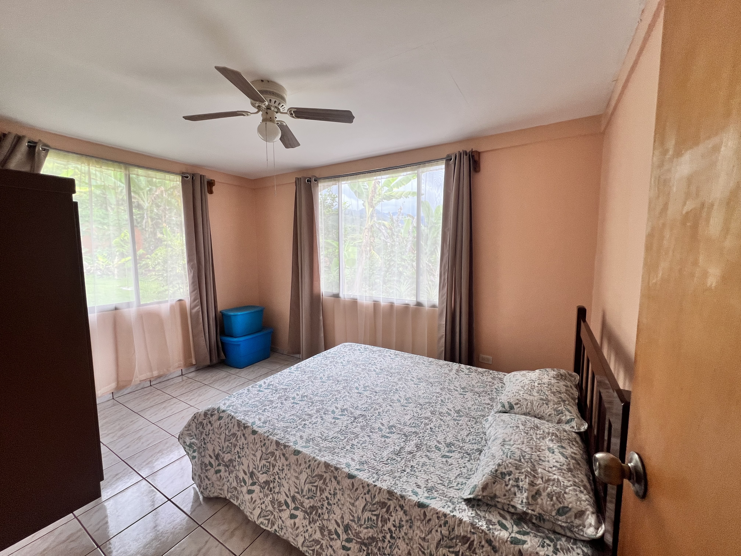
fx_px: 278
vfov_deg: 89.9
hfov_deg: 106.2
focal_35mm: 13
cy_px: 278
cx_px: 370
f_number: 1.8
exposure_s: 1/99
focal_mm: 1.57
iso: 50
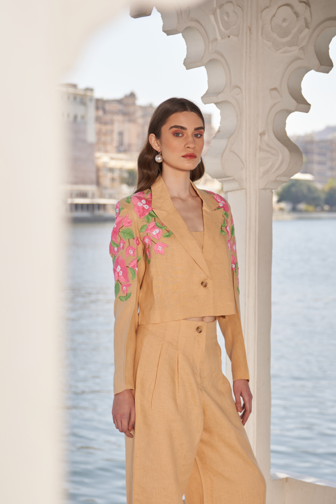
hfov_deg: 20.3
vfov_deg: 30.1
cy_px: 252
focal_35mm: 67
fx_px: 938
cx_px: 168
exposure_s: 1/800
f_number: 2.8
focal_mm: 45
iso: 50
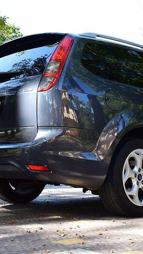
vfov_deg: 36.6
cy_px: 127
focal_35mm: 57
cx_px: 117
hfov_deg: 20.8
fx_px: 384
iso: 400
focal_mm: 24
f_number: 9
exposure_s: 1/100
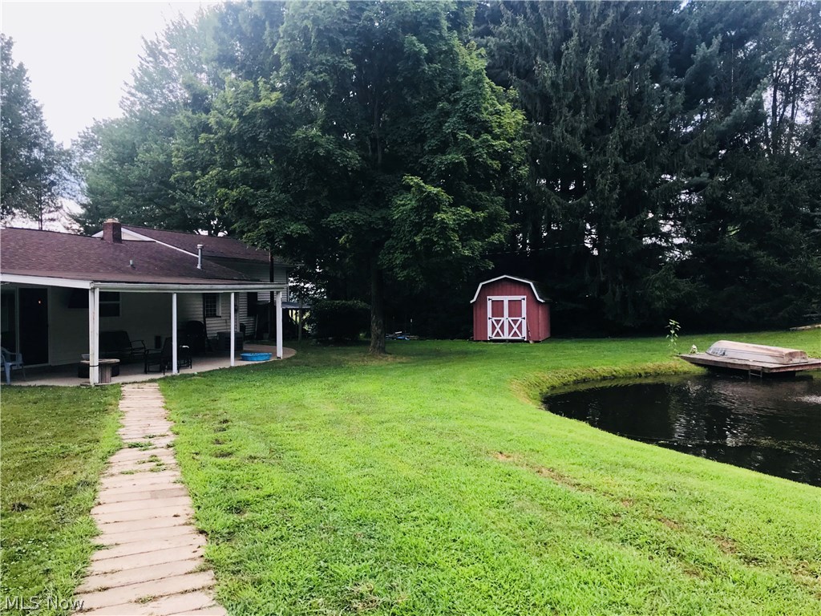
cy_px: 308
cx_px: 410
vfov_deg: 49.7
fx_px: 664
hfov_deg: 63.4
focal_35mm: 28
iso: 20
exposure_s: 1/532
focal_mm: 3.99
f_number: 1.8
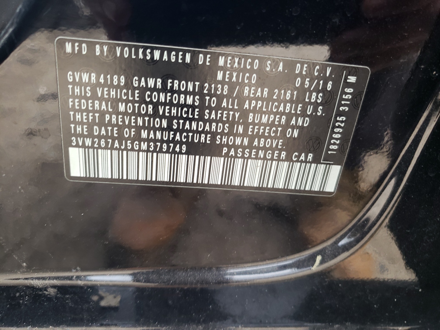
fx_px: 330
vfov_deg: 53.1
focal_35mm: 26
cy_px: 165
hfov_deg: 67.3
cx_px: 220
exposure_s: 1/60.2
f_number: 1.5
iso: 70
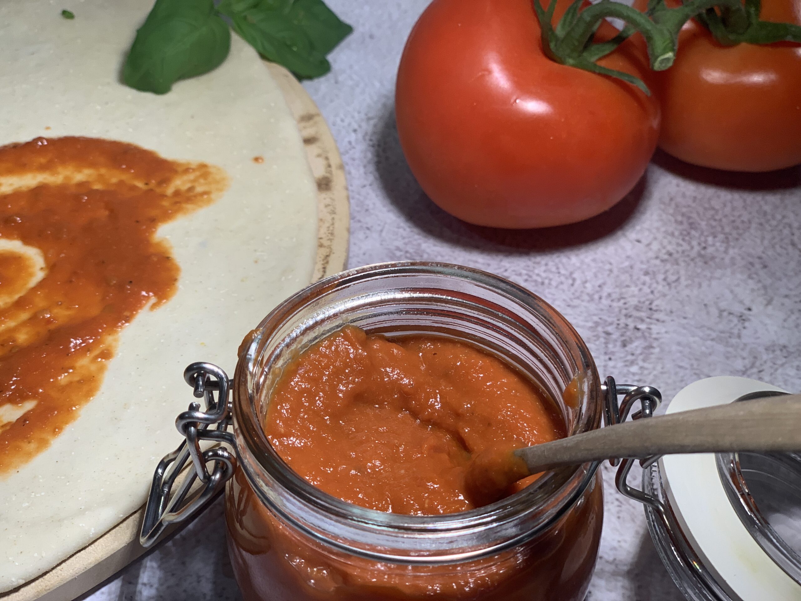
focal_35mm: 52
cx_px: 400
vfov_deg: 28.0
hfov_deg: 36.8
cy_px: 300
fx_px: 1203
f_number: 2.4
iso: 50
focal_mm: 6
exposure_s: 1/100
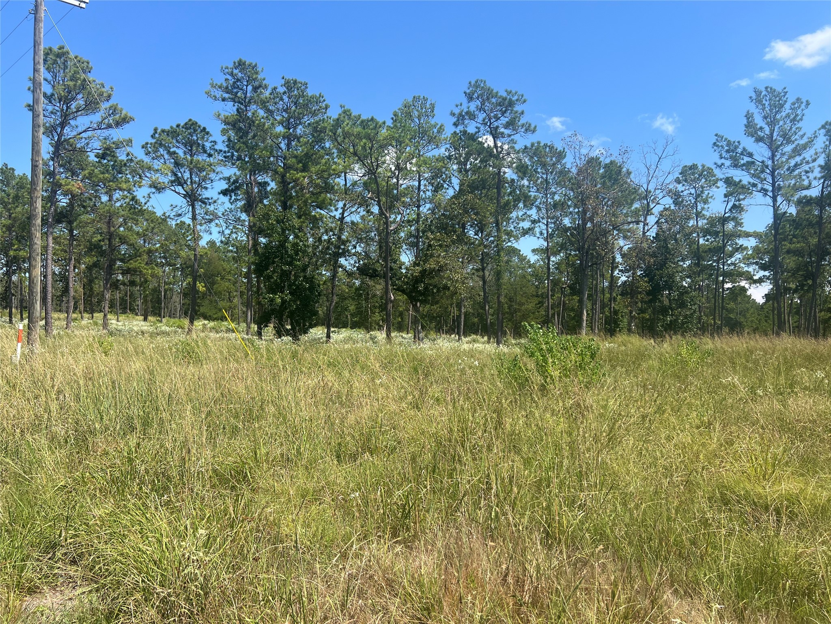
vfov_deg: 53.1
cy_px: 312
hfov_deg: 67.3
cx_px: 416
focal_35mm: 26
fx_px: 624
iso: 50
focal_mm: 5.7
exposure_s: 1/2841
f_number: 1.5
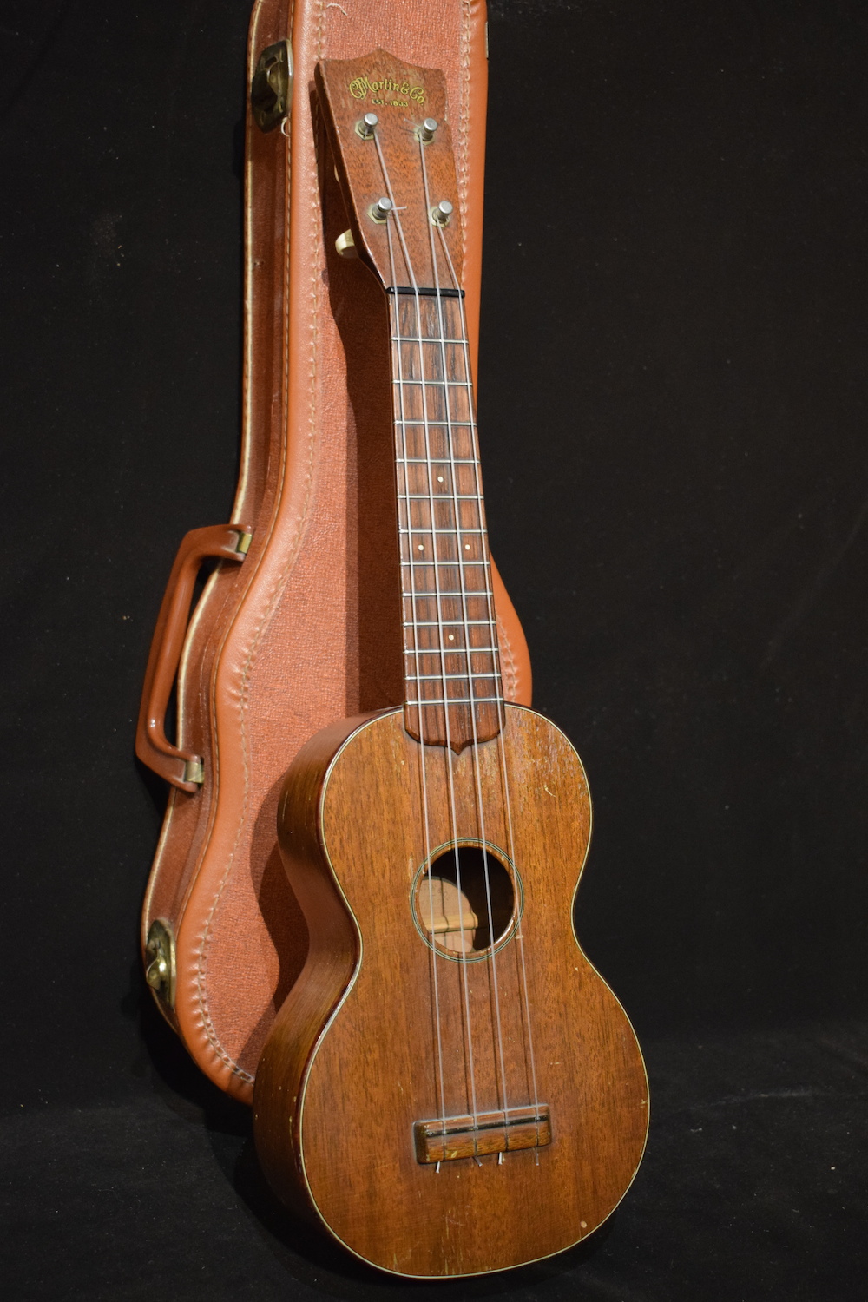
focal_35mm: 51
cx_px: 434
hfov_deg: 26.5
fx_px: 1844
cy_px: 651
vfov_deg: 38.9
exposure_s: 1/8
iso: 3200
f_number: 4.5
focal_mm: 34
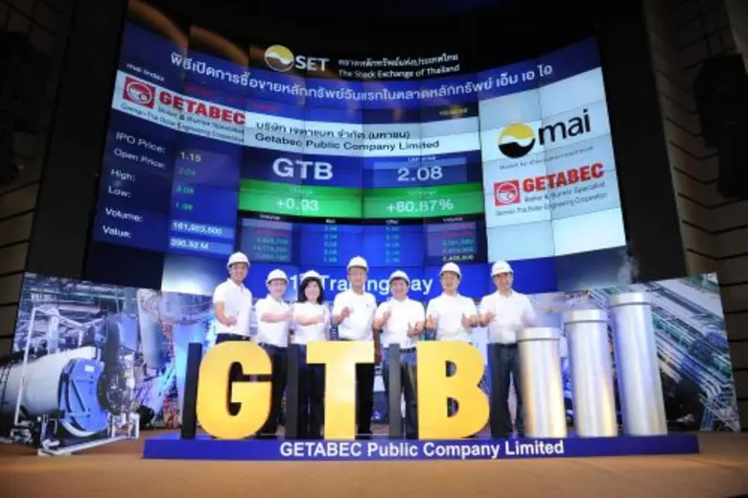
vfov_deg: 53.1
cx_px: 374
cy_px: 249
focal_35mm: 24
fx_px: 498
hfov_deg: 73.8
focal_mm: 24
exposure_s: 1/320
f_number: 4
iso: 1600
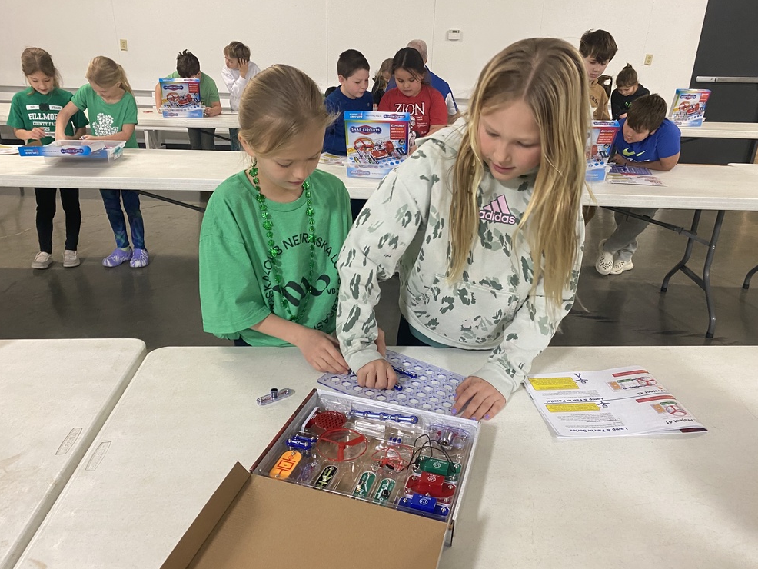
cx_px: 377
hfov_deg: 65.3
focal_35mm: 27
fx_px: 591
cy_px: 291
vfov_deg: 51.4
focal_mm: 4.25
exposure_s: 1/60
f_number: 1.8
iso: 250
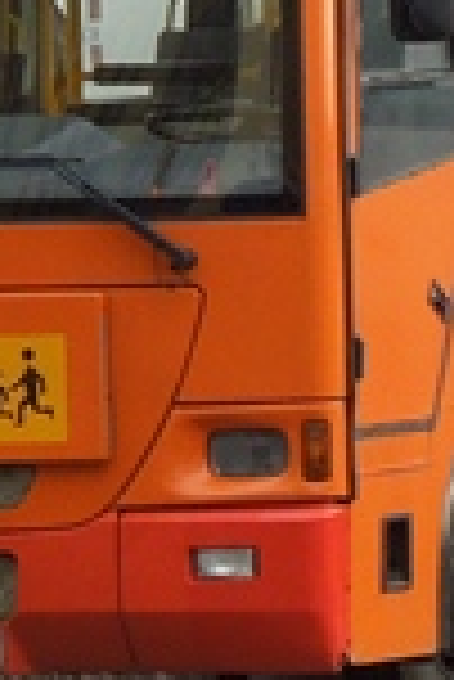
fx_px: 19834
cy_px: 189
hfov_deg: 1.3
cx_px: 1025
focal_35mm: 1051
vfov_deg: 2.0
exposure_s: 1/200
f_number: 5
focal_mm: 34.4
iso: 280
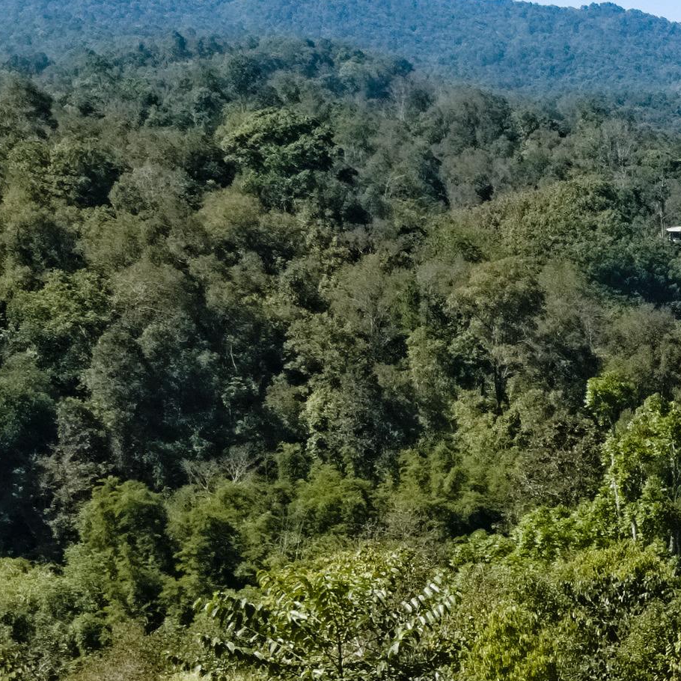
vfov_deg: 13.8
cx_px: 1211
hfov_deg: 12.9
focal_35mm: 123
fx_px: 2738
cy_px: 778
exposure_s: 1/320
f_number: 5.6
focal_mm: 8.8
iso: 125
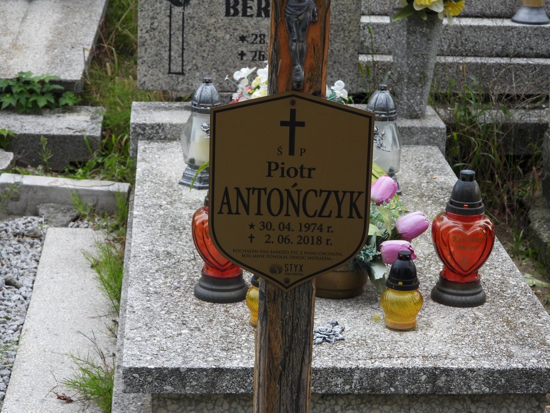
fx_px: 1446
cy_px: 206
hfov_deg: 21.5
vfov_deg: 16.2
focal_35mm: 91
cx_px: 275
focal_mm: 16.3
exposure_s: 1/200
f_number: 3.5
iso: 100
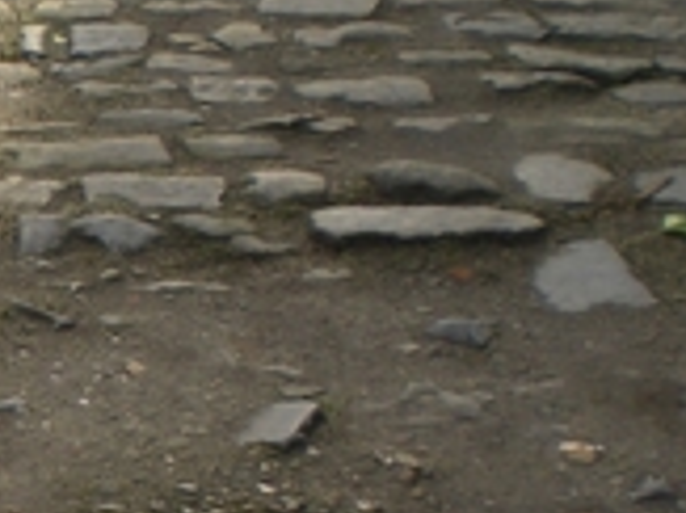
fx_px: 2772
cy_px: 635
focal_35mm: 140
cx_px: -198
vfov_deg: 10.4
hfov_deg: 13.6
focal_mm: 6.3
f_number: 4.6
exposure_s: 1/142
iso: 64
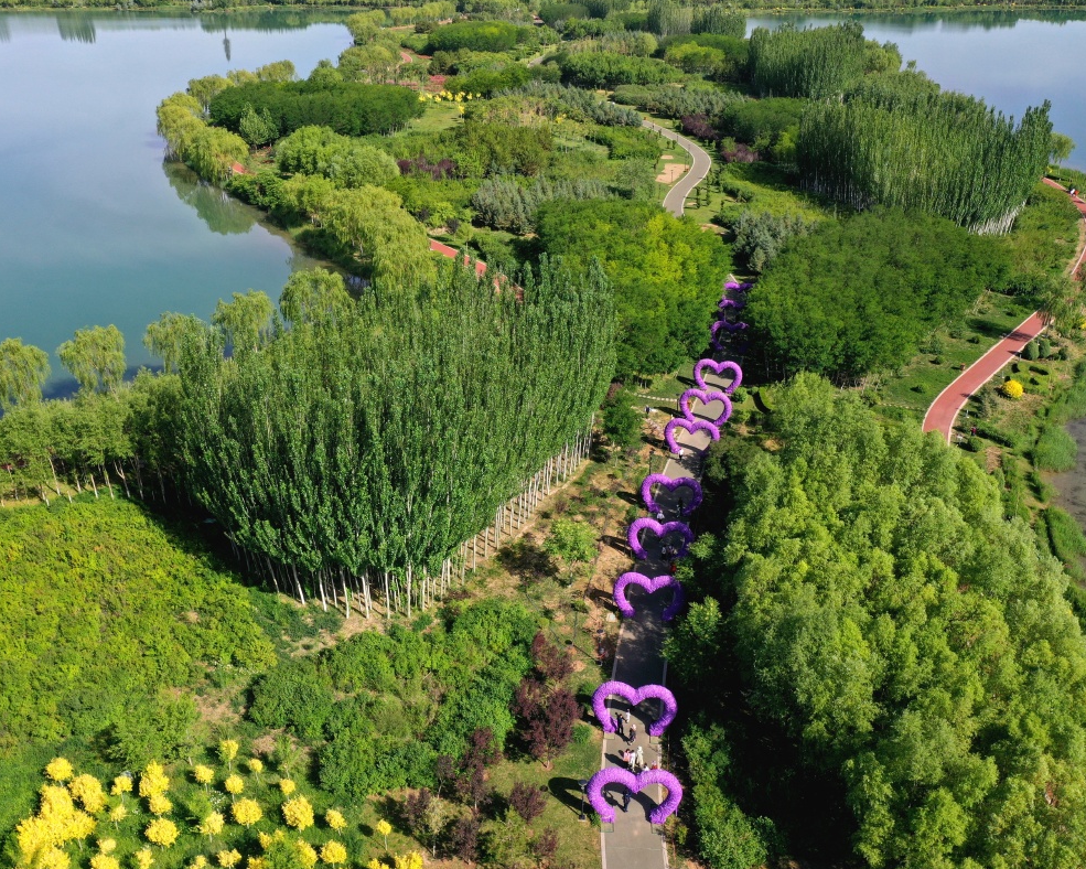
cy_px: 429
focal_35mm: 32
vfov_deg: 45.8
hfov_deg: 55.7
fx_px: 1029
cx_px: 552
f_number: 5.6
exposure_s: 1/500
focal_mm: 10.26
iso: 100
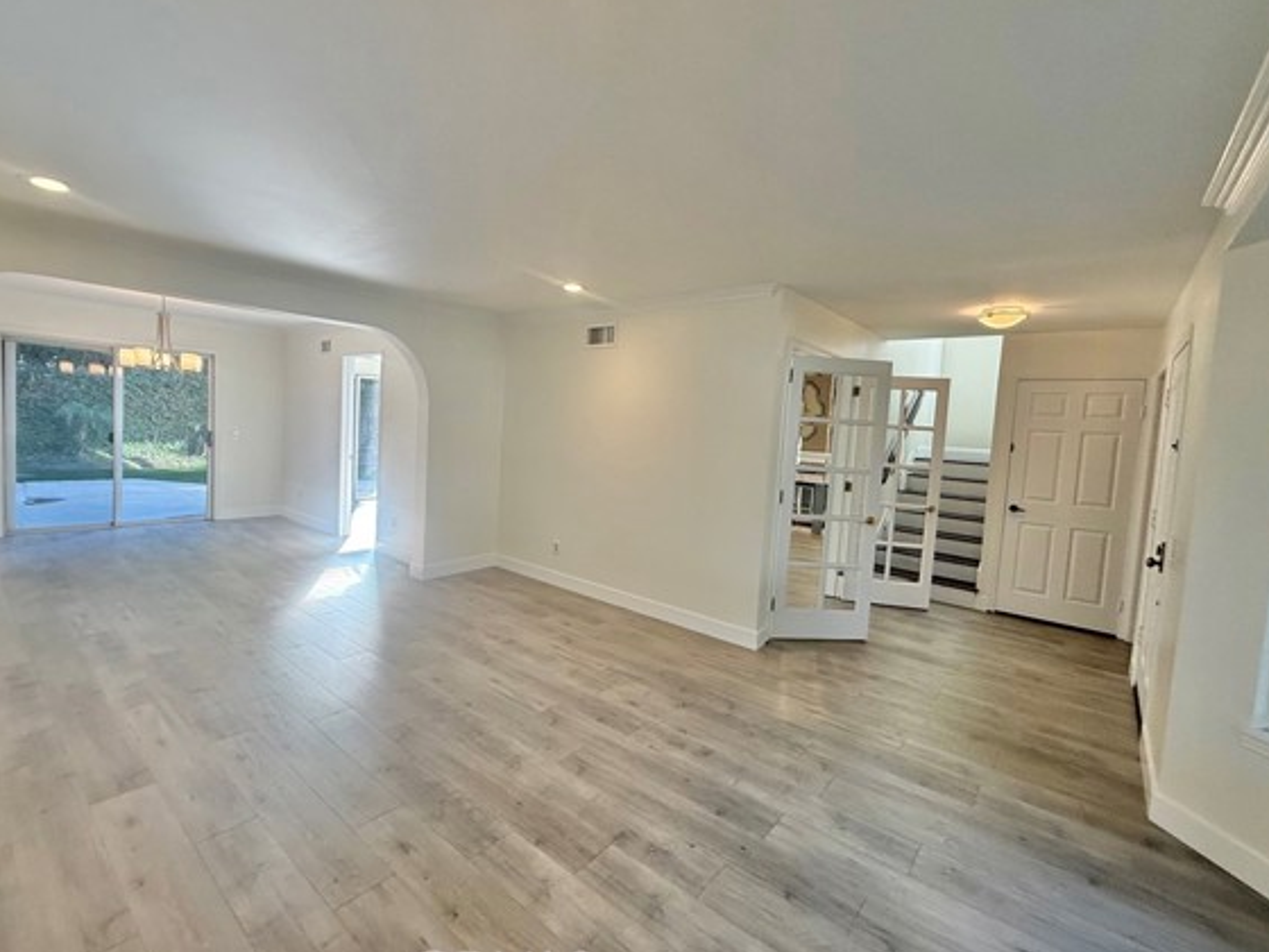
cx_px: 614
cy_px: 460
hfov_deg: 94.5
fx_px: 587
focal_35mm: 16
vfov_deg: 78.1
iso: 100
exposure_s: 1/120
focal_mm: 2.22
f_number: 2.2
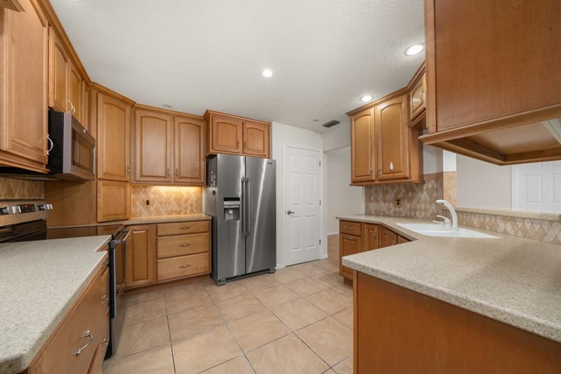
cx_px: 290
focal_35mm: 13
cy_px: 195
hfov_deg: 108.3
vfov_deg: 85.4
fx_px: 203
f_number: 11
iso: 400
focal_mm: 12
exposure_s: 1/2.5
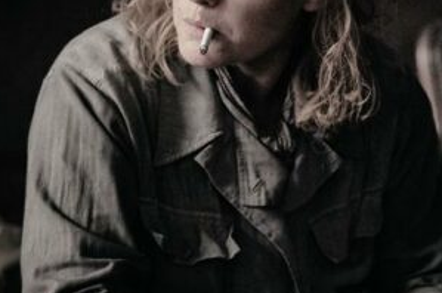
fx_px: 1997
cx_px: 321
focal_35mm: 163
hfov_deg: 12.6
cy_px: 124
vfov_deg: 8.4
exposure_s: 1/200
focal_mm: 70
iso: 640
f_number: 2.8
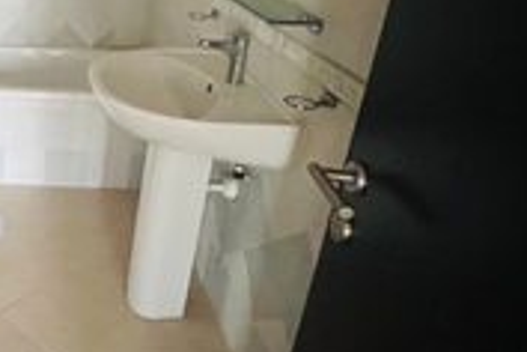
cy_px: 70
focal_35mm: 35
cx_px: -13
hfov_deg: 45.0
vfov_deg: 36.6
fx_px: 512
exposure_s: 1/42
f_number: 1.8
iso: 1000
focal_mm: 1.57
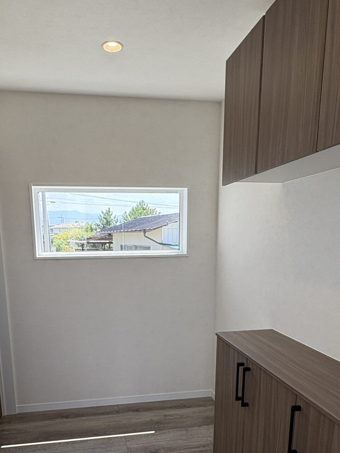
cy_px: 313
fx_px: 367
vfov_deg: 61.4
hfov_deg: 49.6
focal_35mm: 28
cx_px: 144
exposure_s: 1/222
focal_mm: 2.22
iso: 64
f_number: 2.2
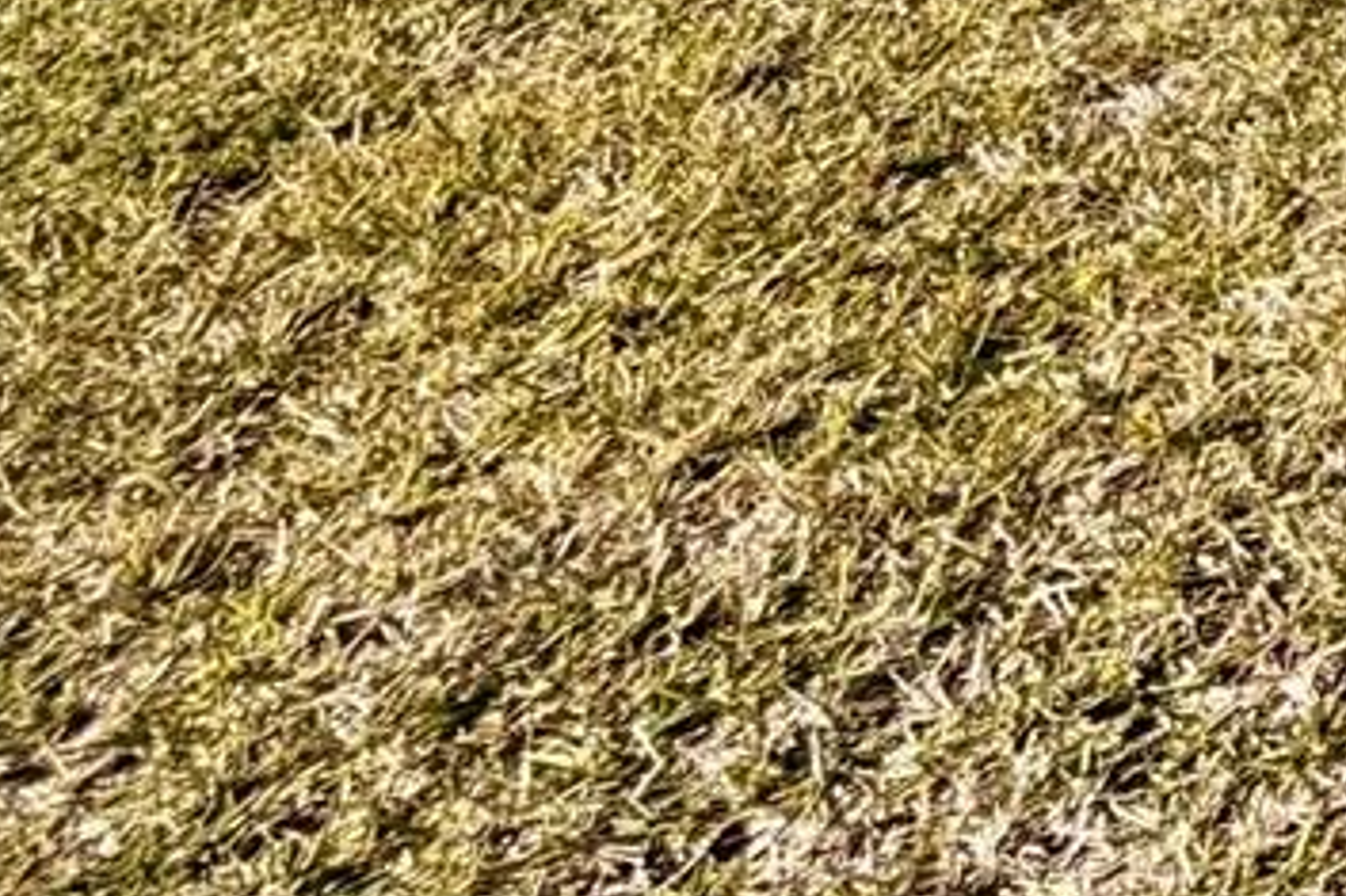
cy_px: -1249
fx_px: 2466
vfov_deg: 14.2
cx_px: 3039
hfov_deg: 16.5
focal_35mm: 66
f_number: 2.2
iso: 40
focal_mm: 2.22
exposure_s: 1/631
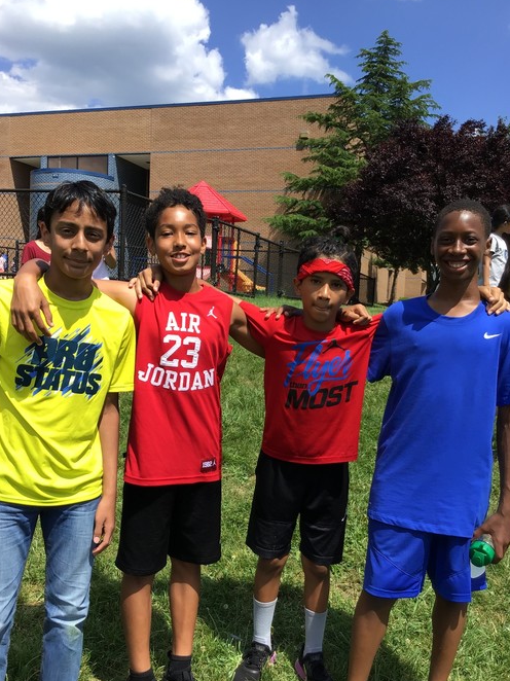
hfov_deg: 40.7
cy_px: 377
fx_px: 688
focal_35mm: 35
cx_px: 249
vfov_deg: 52.5
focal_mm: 3.3
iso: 25
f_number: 2.4
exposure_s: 1/831
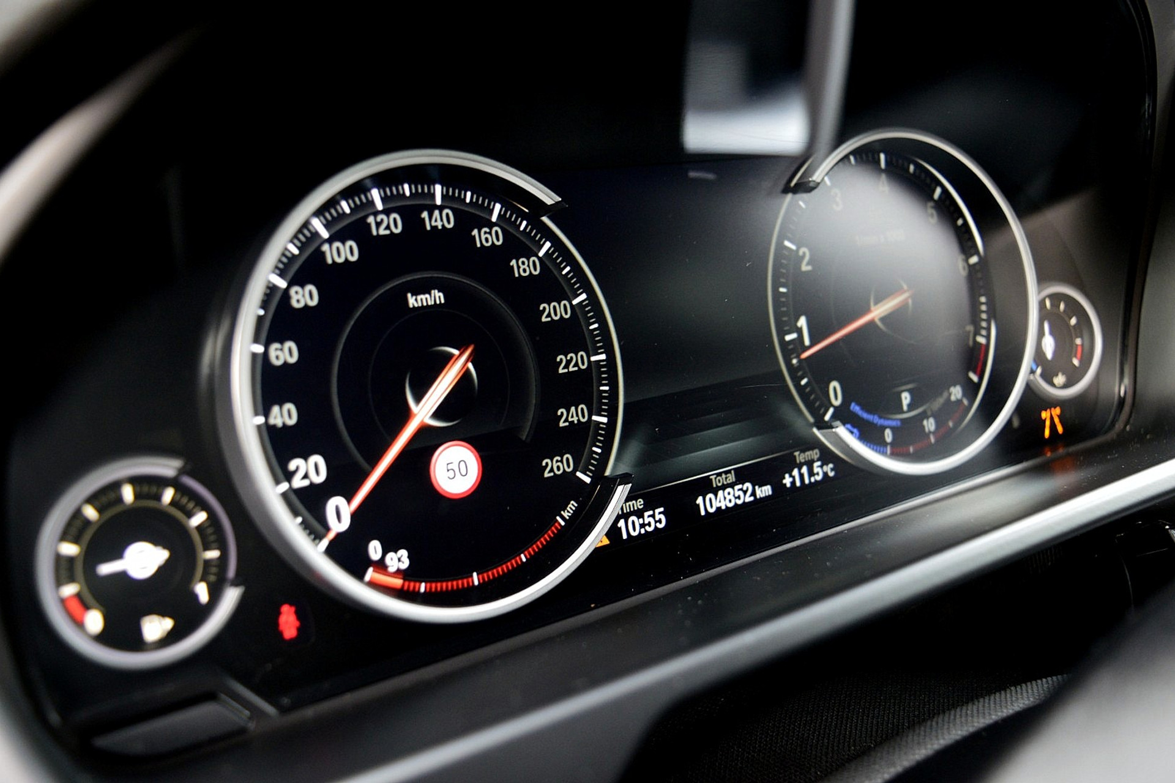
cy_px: 392
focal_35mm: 36
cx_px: 588
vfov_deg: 36.9
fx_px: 1175
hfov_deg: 53.1
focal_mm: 24
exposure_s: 1/40
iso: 800
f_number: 4
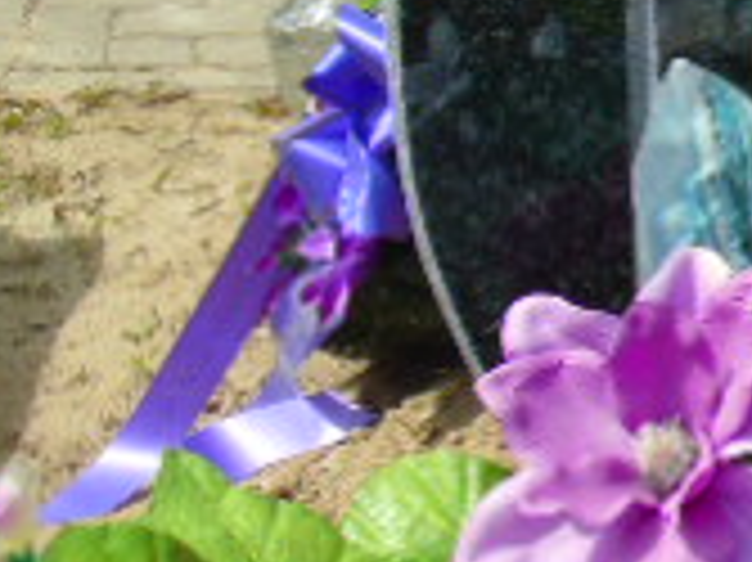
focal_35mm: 207
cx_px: 1378
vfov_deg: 7.1
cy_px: 36
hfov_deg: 9.1
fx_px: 4494
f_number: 4.3
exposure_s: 1/640
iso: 80
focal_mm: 9.6
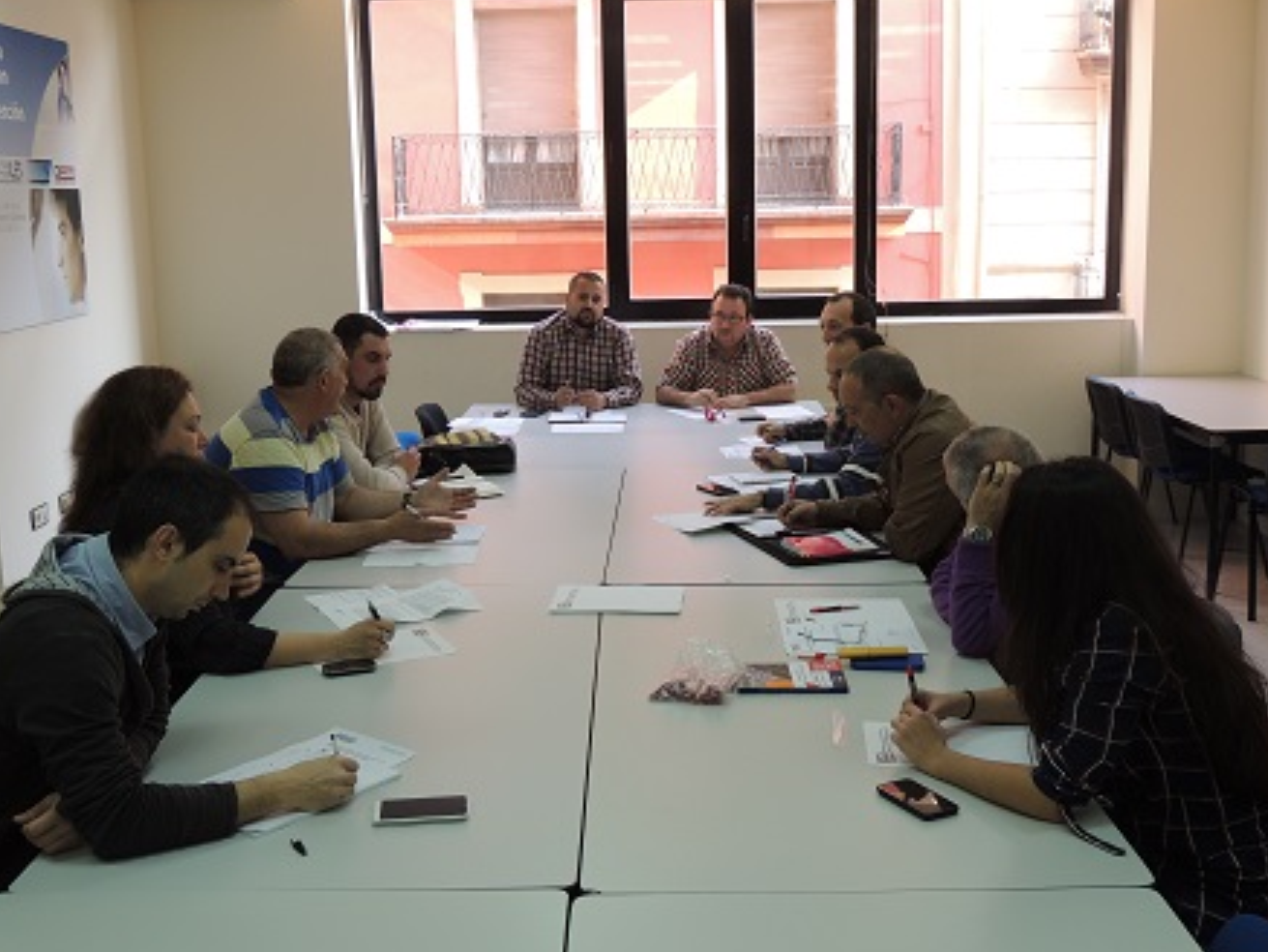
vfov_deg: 35.2
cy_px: 473
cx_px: 627
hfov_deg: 45.8
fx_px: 1502
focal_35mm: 41
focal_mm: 7.1
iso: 160
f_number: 3.3
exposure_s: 1/50
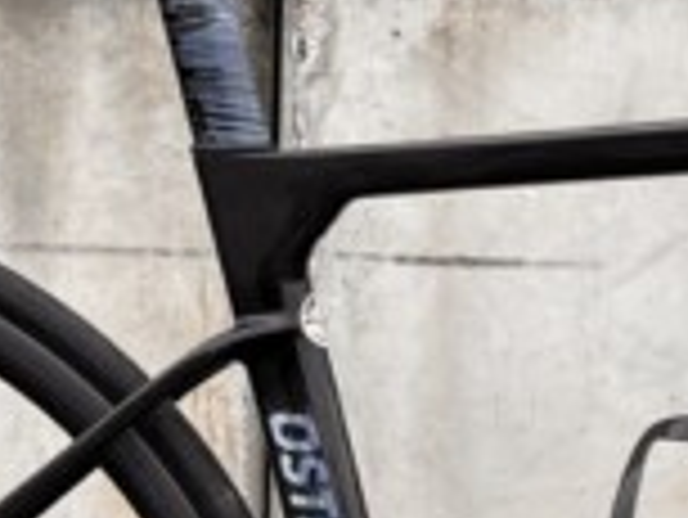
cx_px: 616
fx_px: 2705
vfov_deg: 10.8
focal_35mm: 136
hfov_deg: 14.4
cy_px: 590
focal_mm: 5.1
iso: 50
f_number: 1.6
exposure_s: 1/524
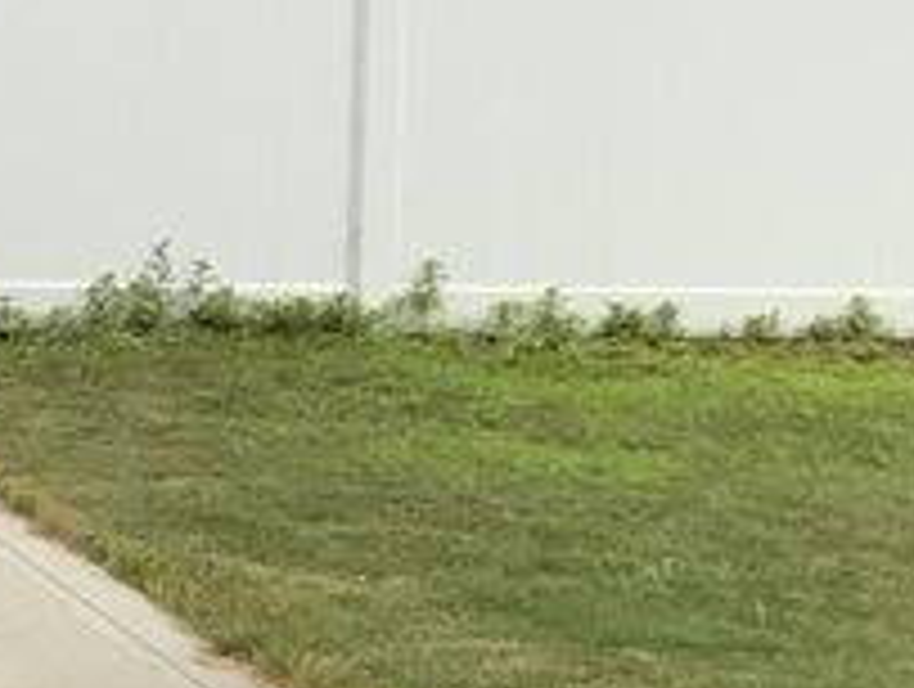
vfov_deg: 10.2
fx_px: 3862
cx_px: -644
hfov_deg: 12.5
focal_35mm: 146
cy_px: 459
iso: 16
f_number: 1.8
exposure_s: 1/2801
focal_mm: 3
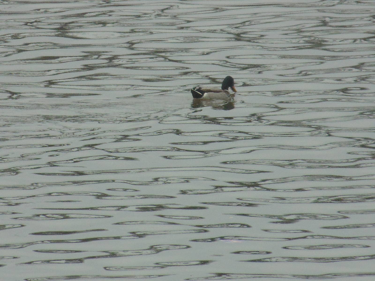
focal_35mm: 580
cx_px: 188
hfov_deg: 3.4
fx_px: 6283
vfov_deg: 2.6
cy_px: 140
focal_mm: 104
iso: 100
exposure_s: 1/125
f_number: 5.9
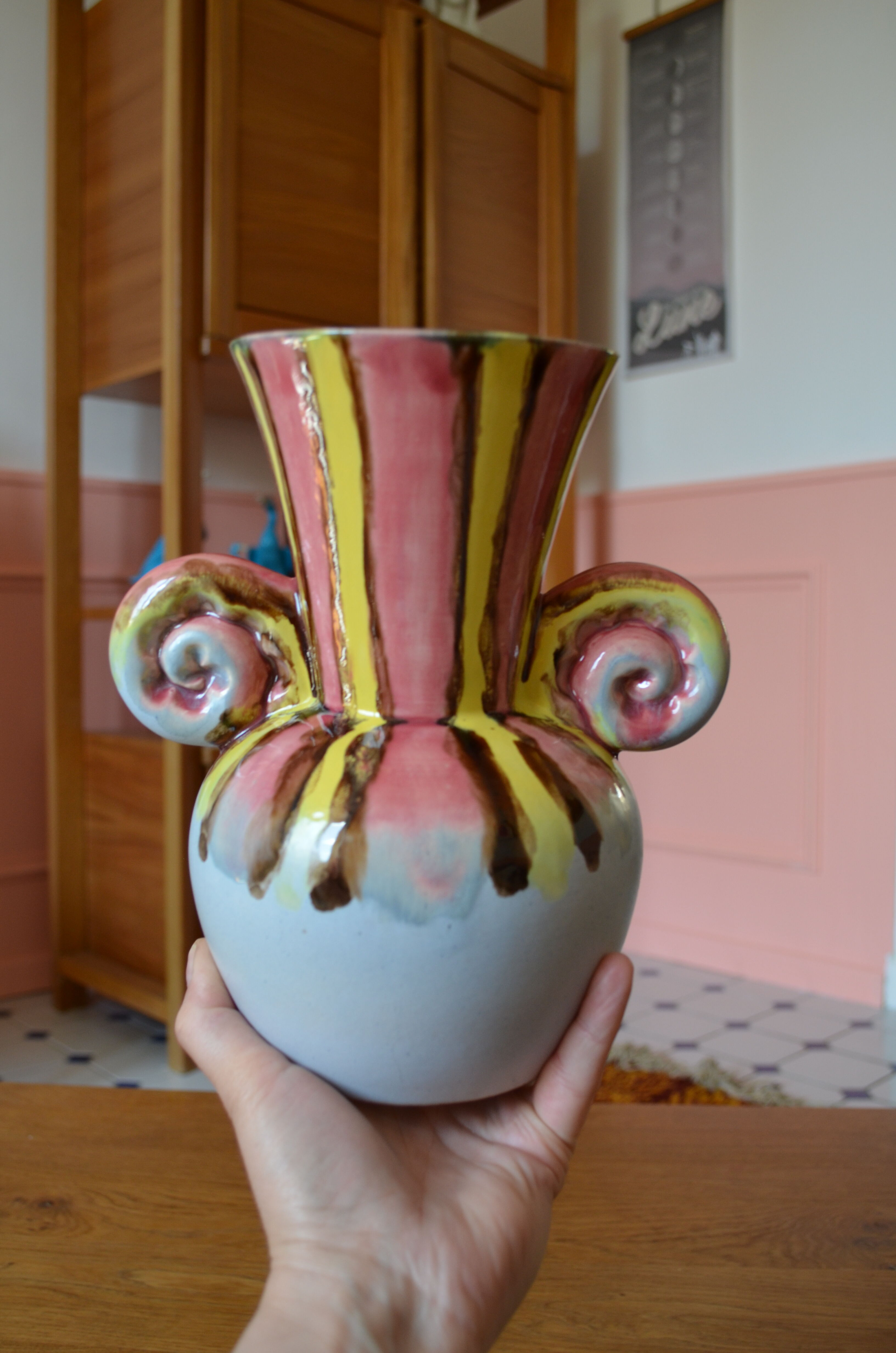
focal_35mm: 33
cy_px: 676
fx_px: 1237
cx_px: 448
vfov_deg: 57.3
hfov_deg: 39.8
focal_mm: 22
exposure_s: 1/80
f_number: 4.5
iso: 400
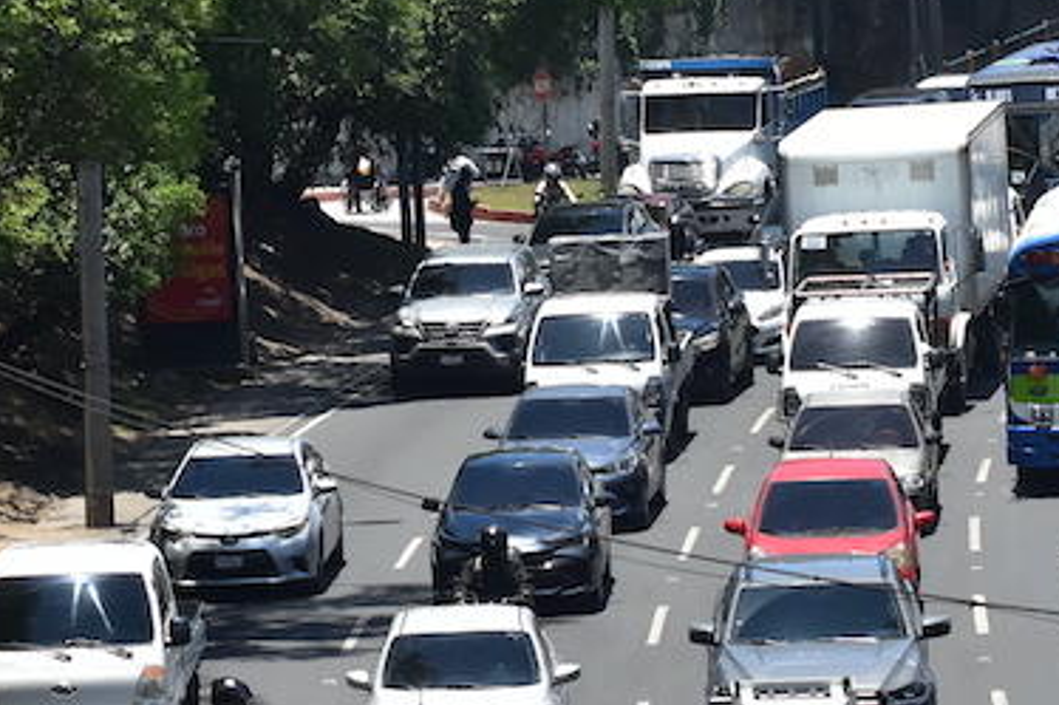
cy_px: 418
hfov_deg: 7.8
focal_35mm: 264
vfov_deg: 5.2
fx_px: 7762
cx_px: 779
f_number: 8
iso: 400
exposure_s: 1/640
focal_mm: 70
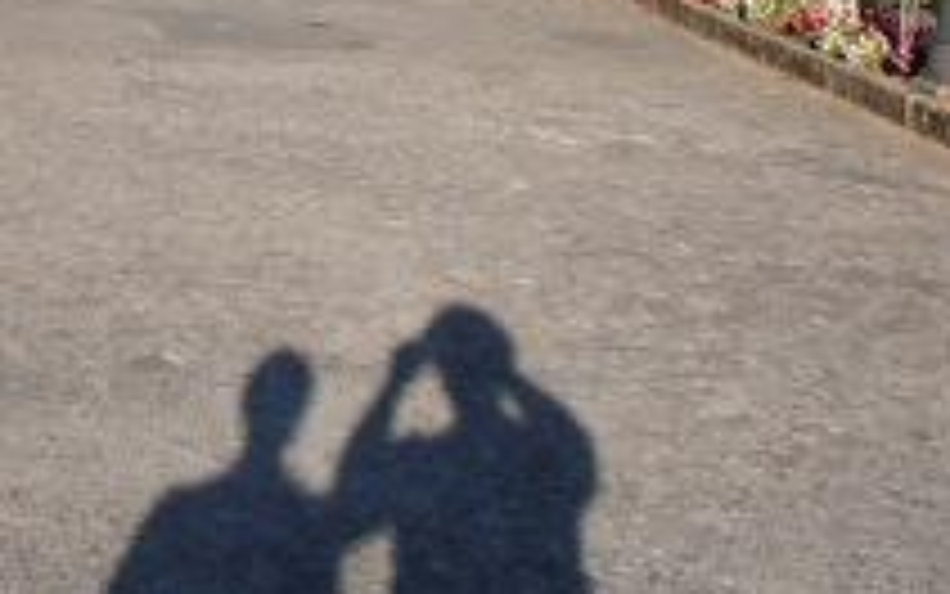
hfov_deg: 26.0
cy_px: -248
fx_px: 1994
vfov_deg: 15.8
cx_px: 108
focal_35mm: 77
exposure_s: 1/1600
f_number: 3
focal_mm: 4.2
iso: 80
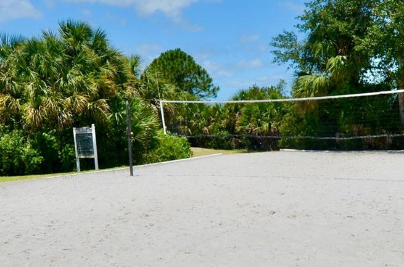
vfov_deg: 15.4
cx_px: 286
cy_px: 183
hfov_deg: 23.0
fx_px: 985
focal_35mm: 88
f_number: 9
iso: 100
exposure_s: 1/320
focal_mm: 24
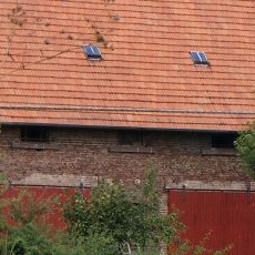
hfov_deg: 5.6
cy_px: 39
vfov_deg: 5.7
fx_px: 2559
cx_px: 428
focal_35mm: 307
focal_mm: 20.74
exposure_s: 1/236
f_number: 4
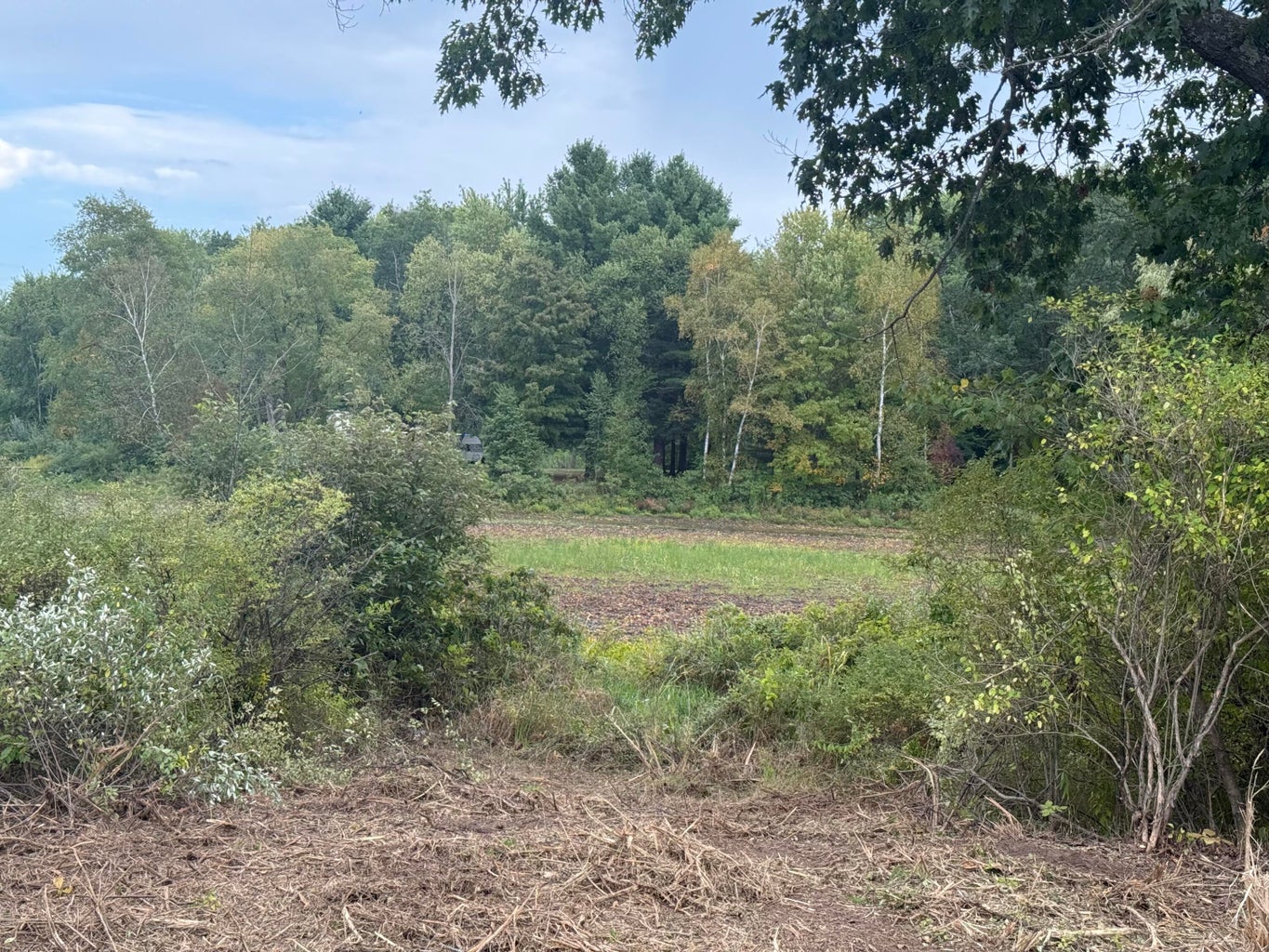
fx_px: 1760
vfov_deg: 30.3
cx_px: 634
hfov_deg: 39.7
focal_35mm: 48
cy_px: 476
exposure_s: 1/819
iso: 80
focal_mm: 6.76
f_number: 1.78
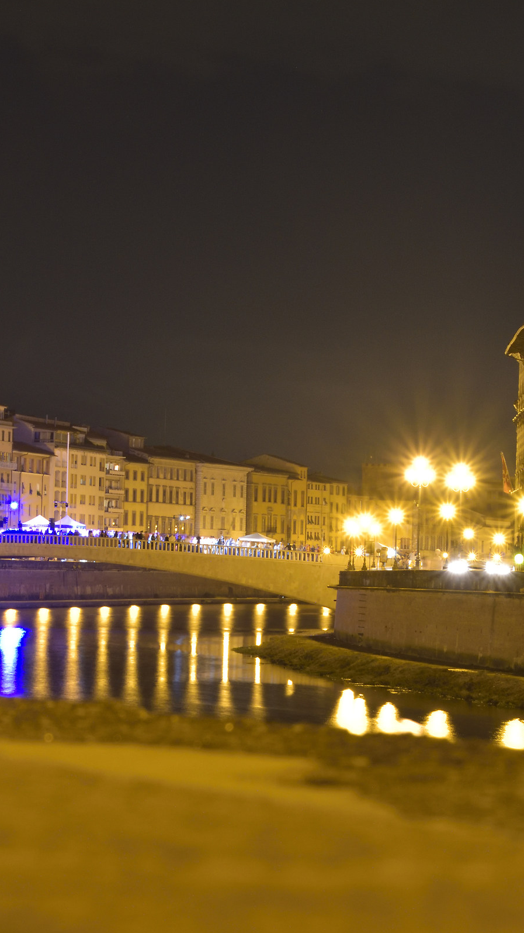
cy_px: 466
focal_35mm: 134
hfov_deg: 9.0
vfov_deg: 16.0
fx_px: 3310
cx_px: 241
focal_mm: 85
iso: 800
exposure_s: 8
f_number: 18
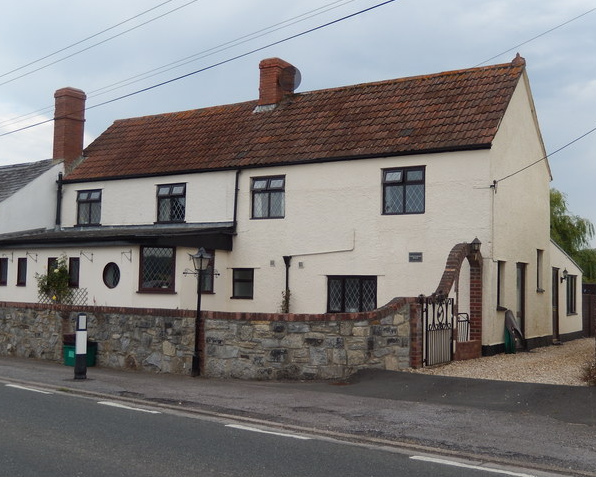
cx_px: 297
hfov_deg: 42.9
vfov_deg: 34.9
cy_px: 239
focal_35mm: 43
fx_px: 759
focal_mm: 7.3
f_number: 4.2
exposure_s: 1/400
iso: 125
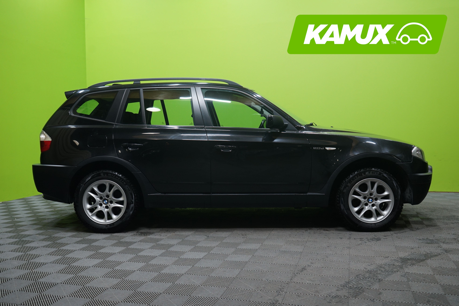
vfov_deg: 38.9
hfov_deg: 55.8
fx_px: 433
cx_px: 230
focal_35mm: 34
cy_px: 153
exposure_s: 1/20
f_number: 5
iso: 800
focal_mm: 34
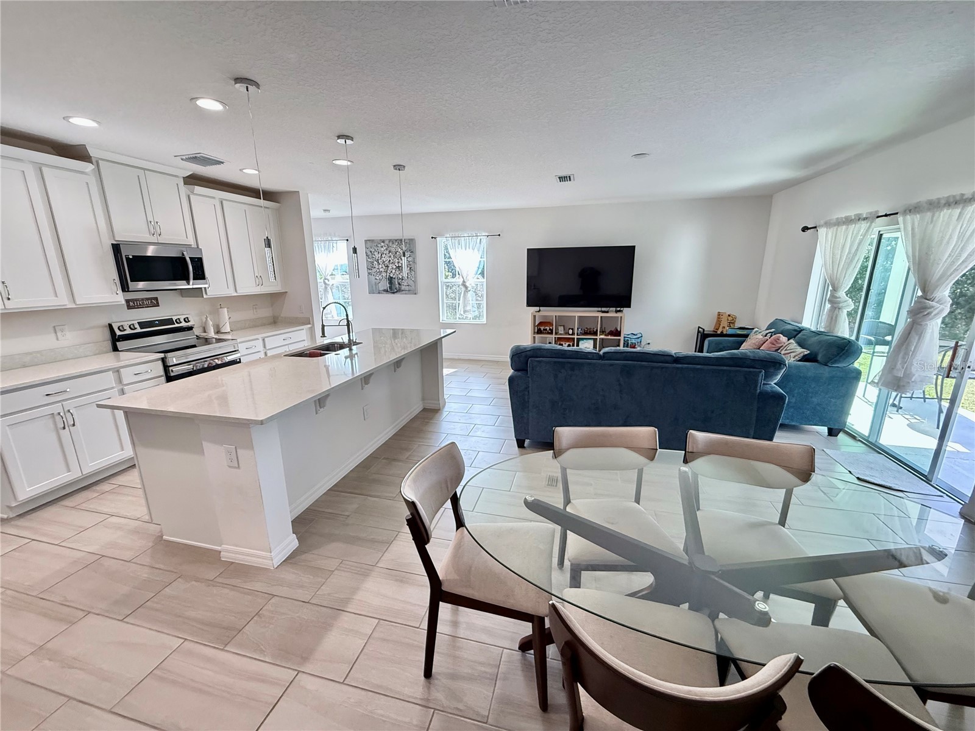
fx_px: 394
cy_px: 366
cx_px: 488
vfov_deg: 85.7
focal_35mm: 14
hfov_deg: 102.1
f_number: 2.2
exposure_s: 1/120
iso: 400
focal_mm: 2.22
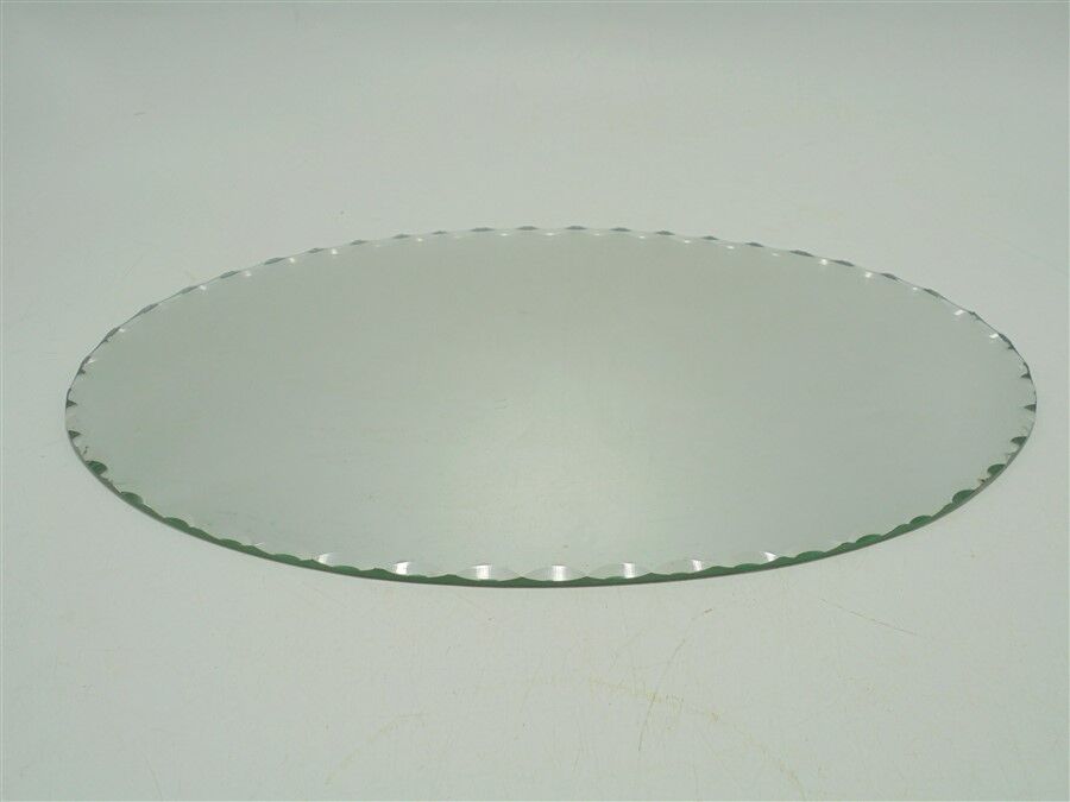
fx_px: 1051
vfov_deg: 41.8
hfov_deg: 54.0
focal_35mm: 34
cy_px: 401
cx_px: 535
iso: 100
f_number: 4
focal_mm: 6.1
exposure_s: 1/100
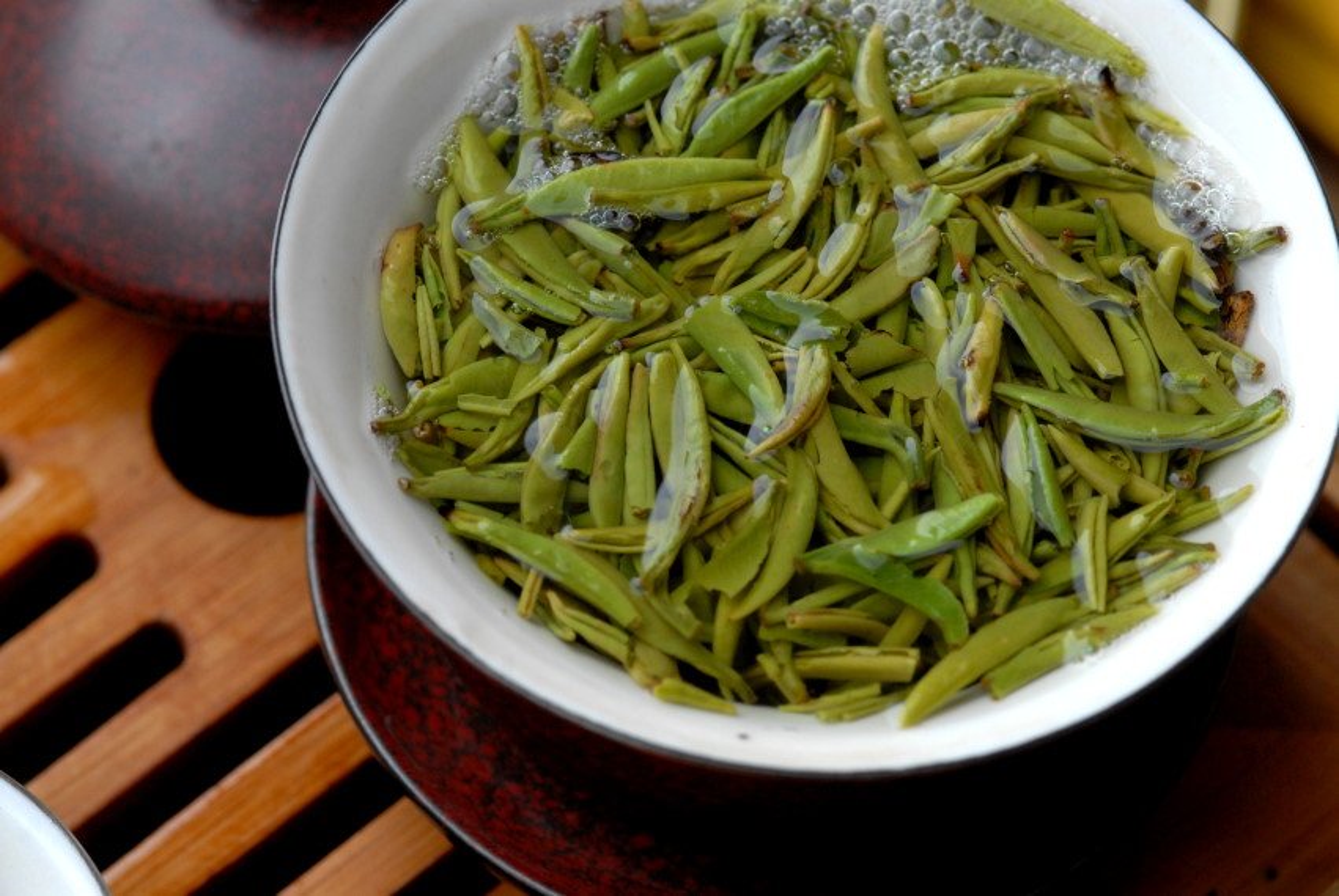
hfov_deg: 13.0
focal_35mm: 158
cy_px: 448
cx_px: 670
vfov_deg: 8.7
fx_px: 5866
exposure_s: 1/100
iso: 400
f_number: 13
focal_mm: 105
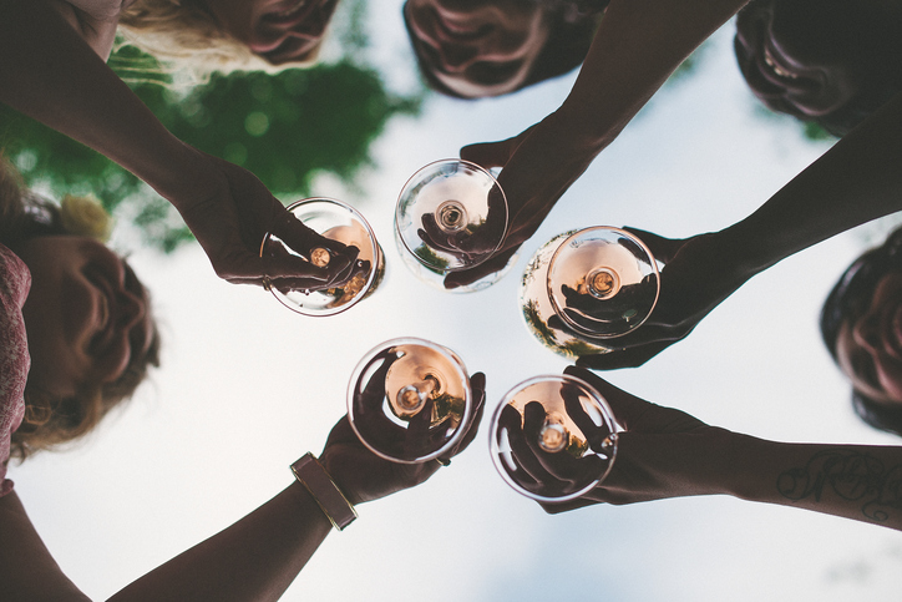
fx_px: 1253
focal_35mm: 50
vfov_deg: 27.0
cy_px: 301
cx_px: 451
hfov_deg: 39.6
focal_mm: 50
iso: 200
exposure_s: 1/2500
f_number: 2.5
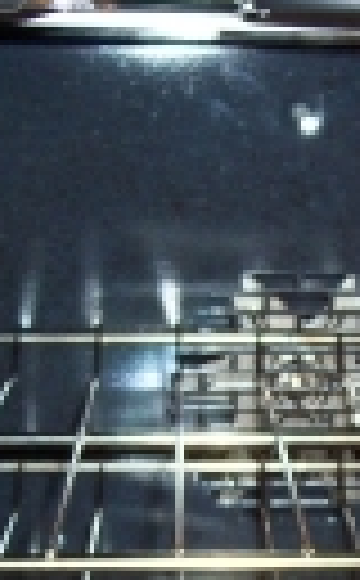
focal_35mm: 122
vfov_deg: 16.7
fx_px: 1926
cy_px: 598
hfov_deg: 10.6
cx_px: 382
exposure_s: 1/60
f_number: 2.8
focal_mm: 5.6
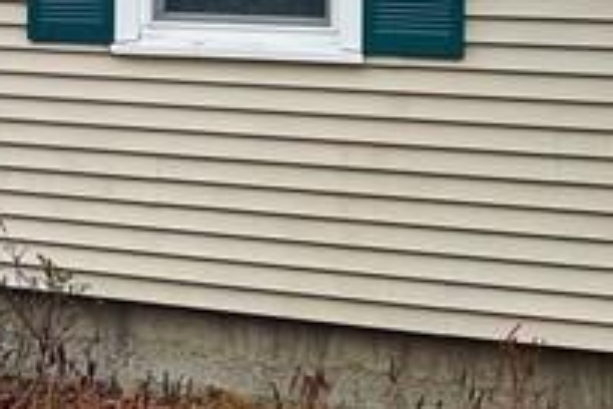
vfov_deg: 9.9
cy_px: -105
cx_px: -709
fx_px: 2316
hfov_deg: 12.7
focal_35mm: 136
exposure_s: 1/609
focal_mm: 4.2
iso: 32
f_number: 1.6
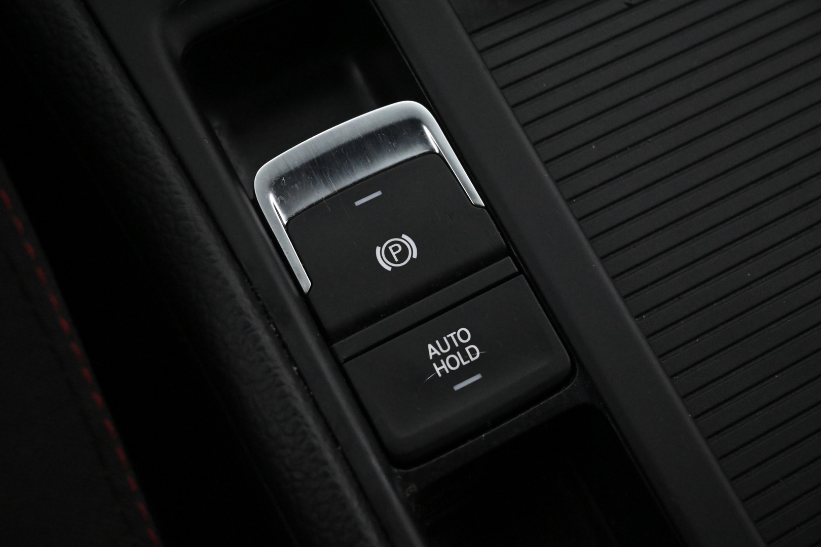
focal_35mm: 54
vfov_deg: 25.1
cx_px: 410
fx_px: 1231
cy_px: 274
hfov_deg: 36.9
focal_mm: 36
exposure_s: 1/60
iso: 6400
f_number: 5.3
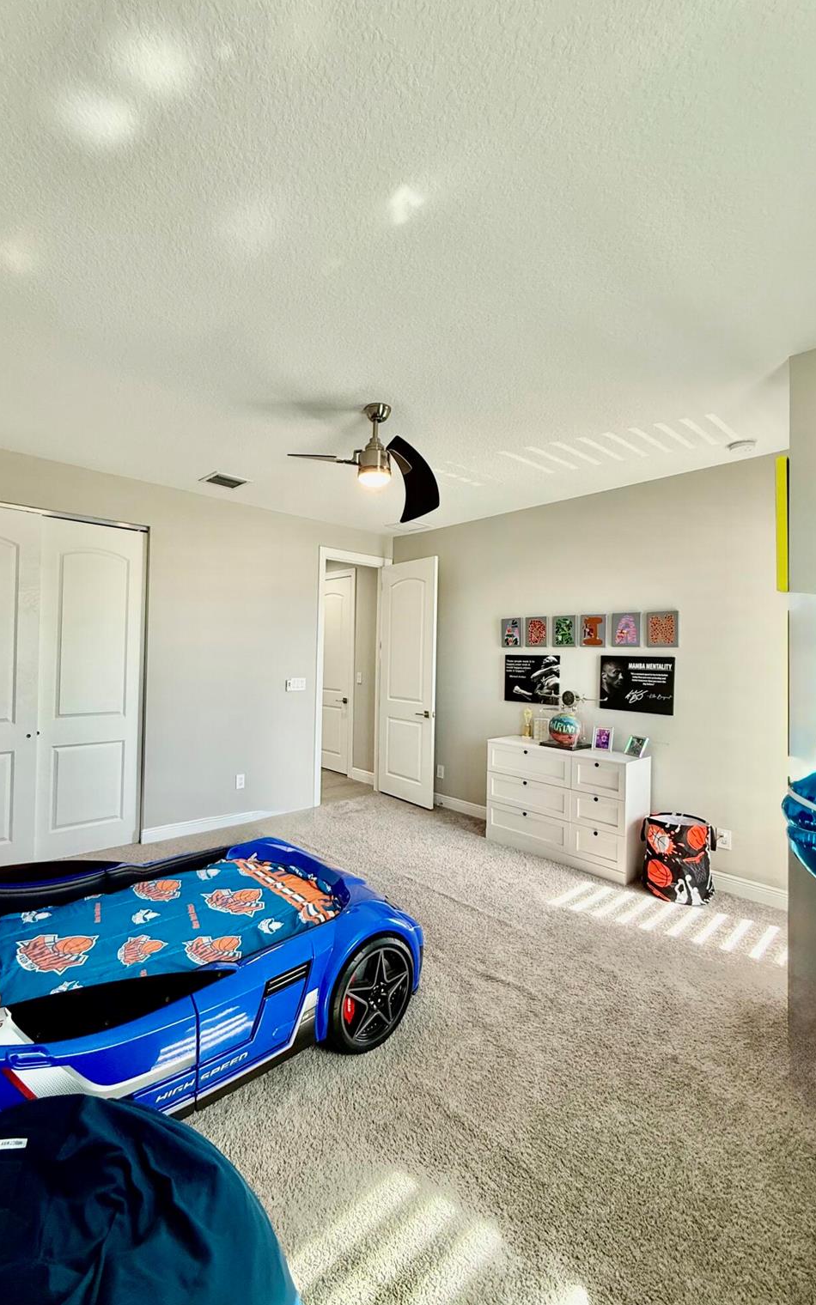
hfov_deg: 74.4
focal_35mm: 15
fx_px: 534
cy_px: 652
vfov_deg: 101.5
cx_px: 354
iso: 250
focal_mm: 2.22
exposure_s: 1/120
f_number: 2.2
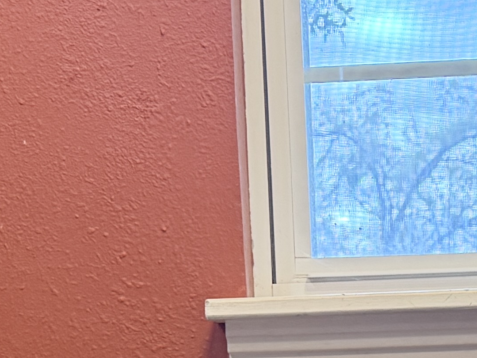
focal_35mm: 127
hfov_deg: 15.4
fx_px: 1751
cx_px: 401
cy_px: 548
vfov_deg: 11.2
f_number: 1.78
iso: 200
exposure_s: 1/120
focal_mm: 6.76
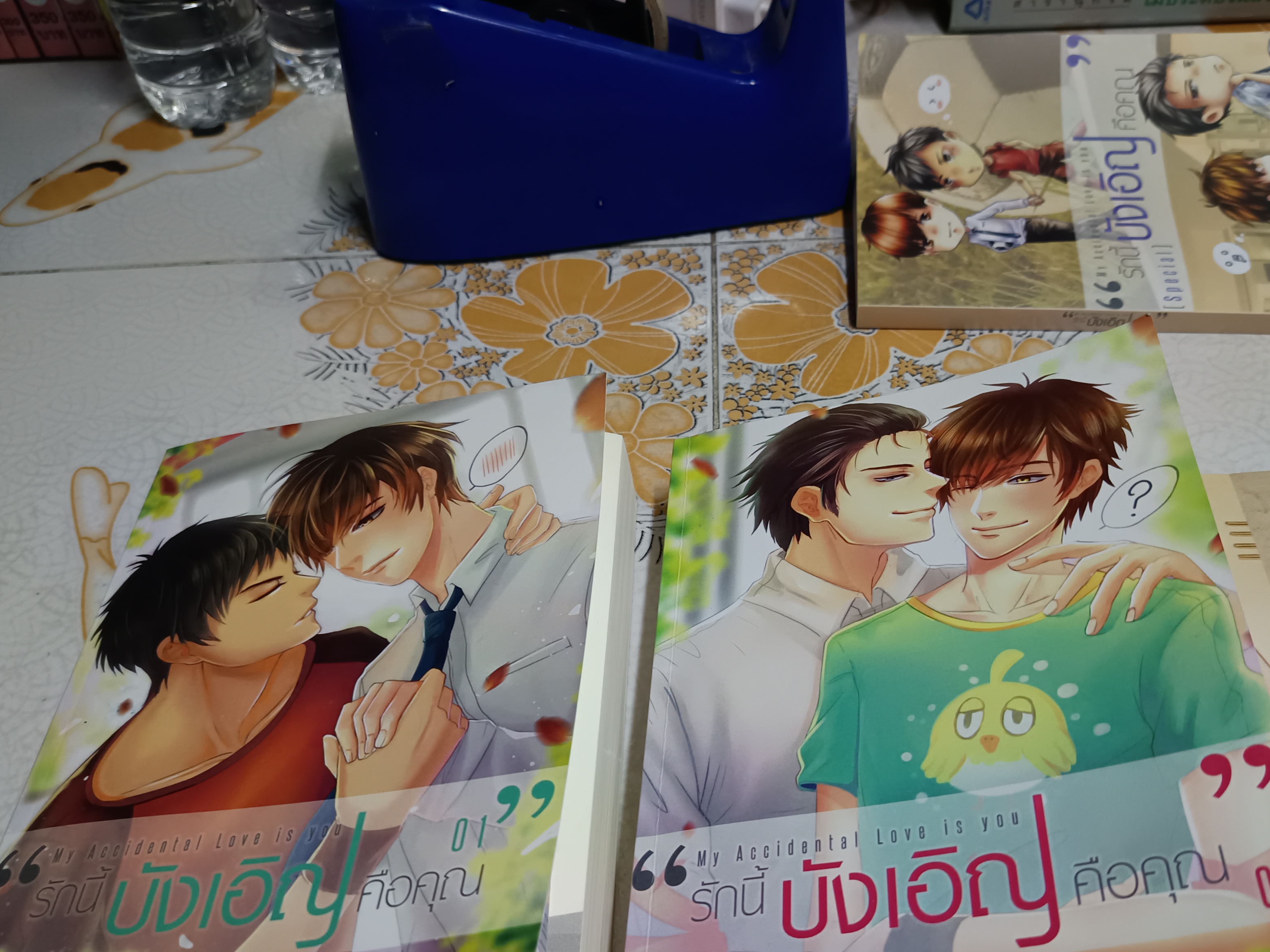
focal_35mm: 31
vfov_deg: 44.9
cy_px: 614
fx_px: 1137
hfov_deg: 58.0
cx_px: 739
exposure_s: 1/50
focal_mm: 5.31
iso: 1050
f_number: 1.7
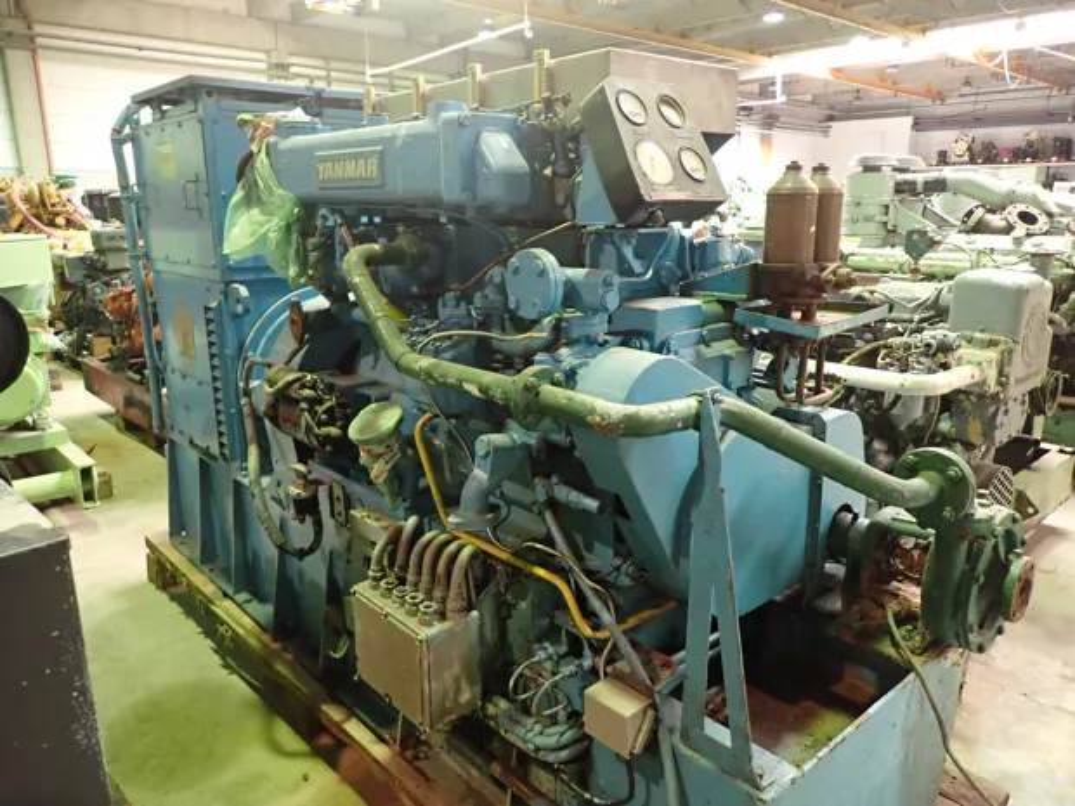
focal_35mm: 25
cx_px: 538
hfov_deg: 69.4
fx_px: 776
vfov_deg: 54.9
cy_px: 403
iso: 800
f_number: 2
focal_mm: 4.5
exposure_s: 1/30
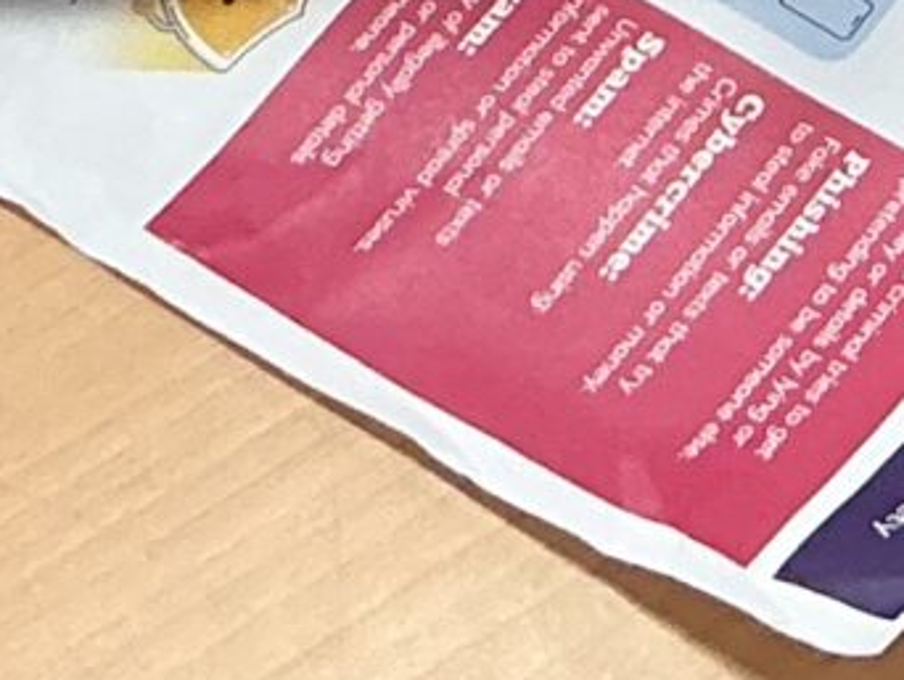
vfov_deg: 6.1
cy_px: -1662
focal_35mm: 217
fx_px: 5671
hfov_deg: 8.7
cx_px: 1665
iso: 125
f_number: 1.8
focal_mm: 3
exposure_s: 1/60
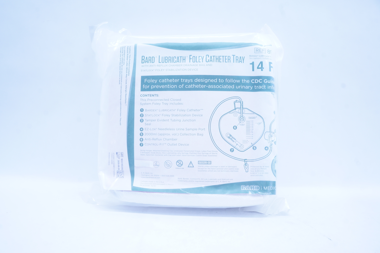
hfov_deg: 67.4
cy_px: 126
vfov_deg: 47.8
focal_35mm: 27
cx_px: 190
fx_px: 285
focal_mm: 18
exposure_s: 1/13
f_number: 11
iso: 400
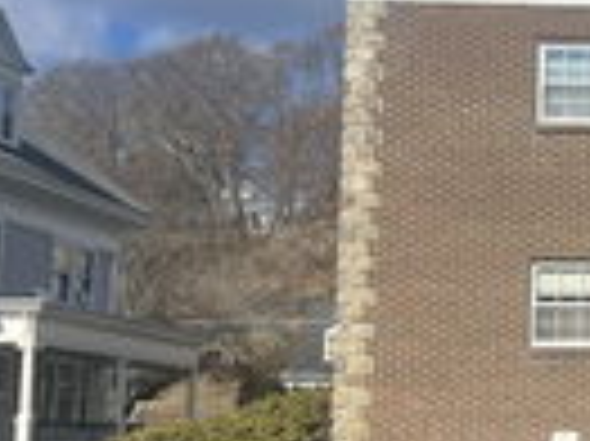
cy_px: 274
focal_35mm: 85
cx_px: 876
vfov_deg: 17.3
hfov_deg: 20.0
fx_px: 1447
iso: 50
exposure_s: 1/5587
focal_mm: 5.7
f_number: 1.5
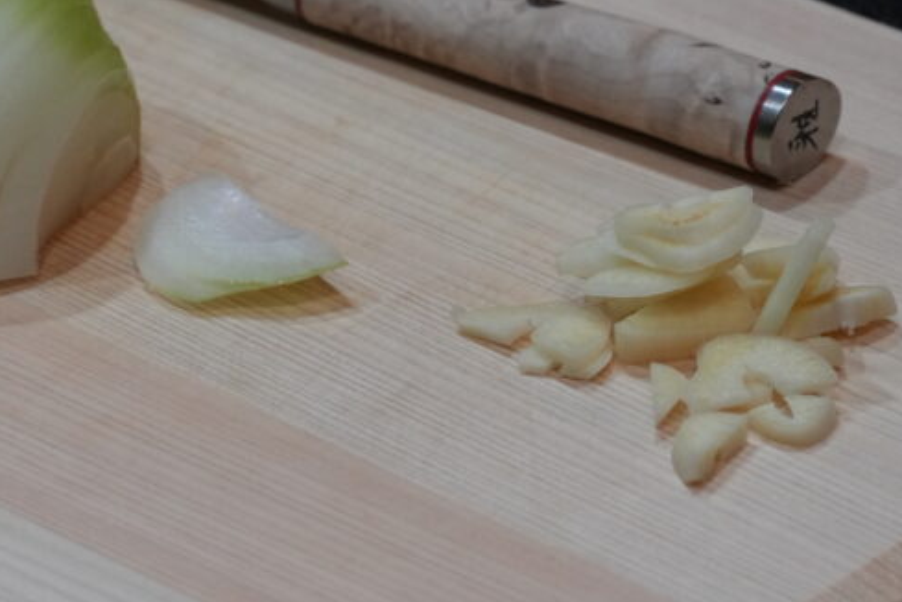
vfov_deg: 6.2
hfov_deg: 9.3
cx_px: 142
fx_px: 5512
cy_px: 213
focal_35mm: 220
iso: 2500
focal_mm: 105
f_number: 9
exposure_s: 1/125
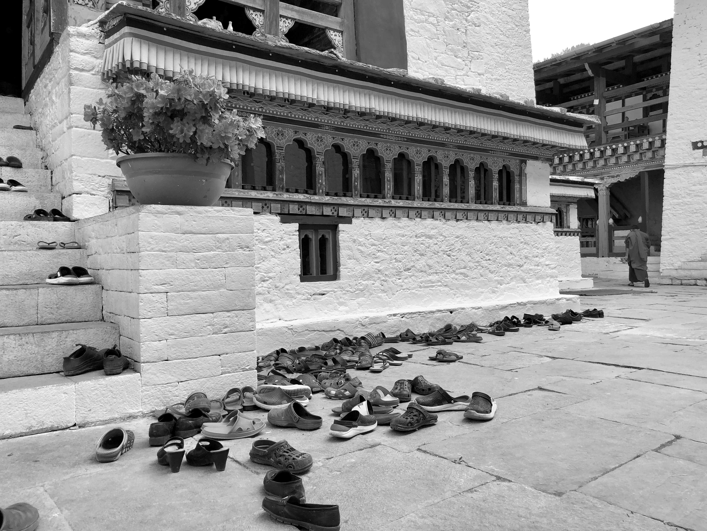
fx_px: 572
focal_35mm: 28
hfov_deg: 63.4
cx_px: 354
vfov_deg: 49.7
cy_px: 266
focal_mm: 4
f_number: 1.8
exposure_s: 1/453
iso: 20
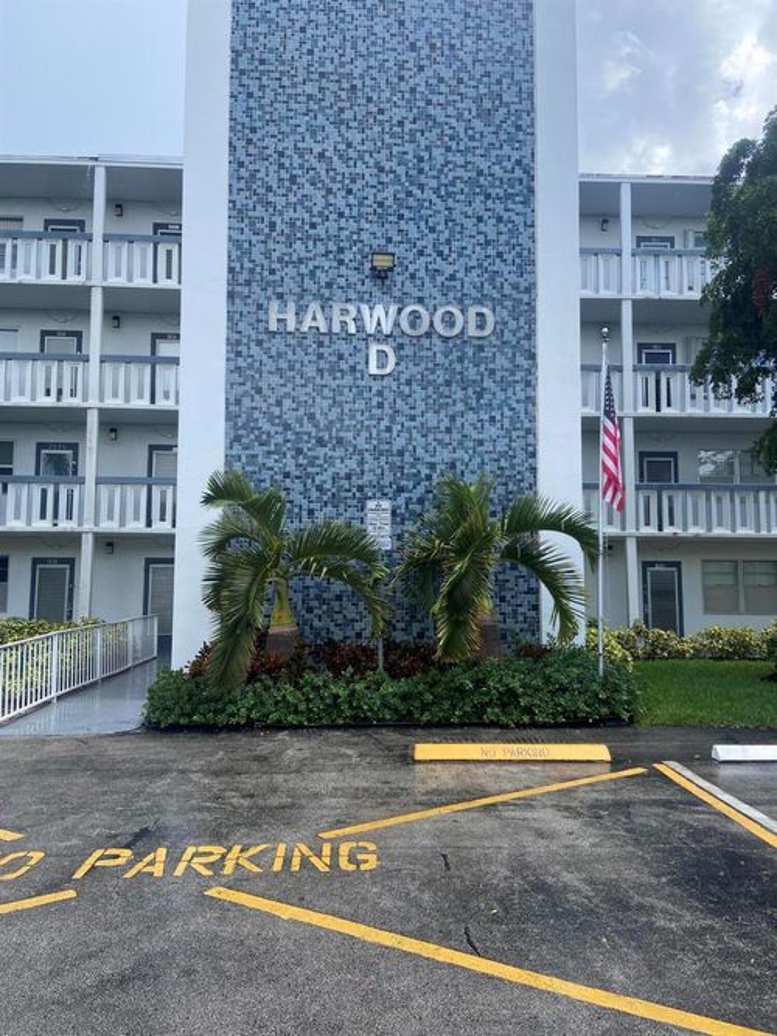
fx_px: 778
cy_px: 518
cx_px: 388
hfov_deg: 53.0
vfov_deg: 67.3
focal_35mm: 26
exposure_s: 1/1025
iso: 32
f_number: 1.8
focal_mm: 4.25
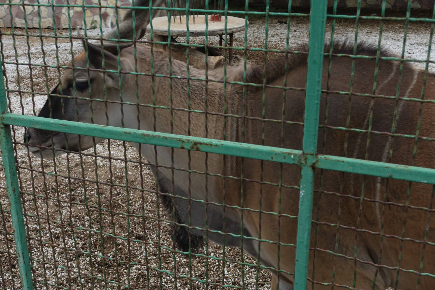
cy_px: 145
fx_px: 532
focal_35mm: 44
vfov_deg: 30.5
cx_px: 218
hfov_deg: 44.5
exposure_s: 1/200
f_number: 4
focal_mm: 16.17
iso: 125
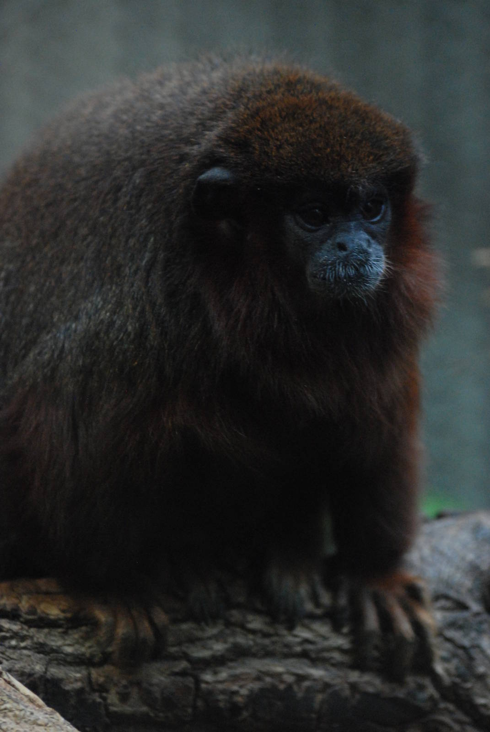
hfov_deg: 7.7
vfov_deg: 11.4
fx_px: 3664
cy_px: 366
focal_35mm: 180
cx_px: 245
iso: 1600
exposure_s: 1/160
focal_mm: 120
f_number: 4
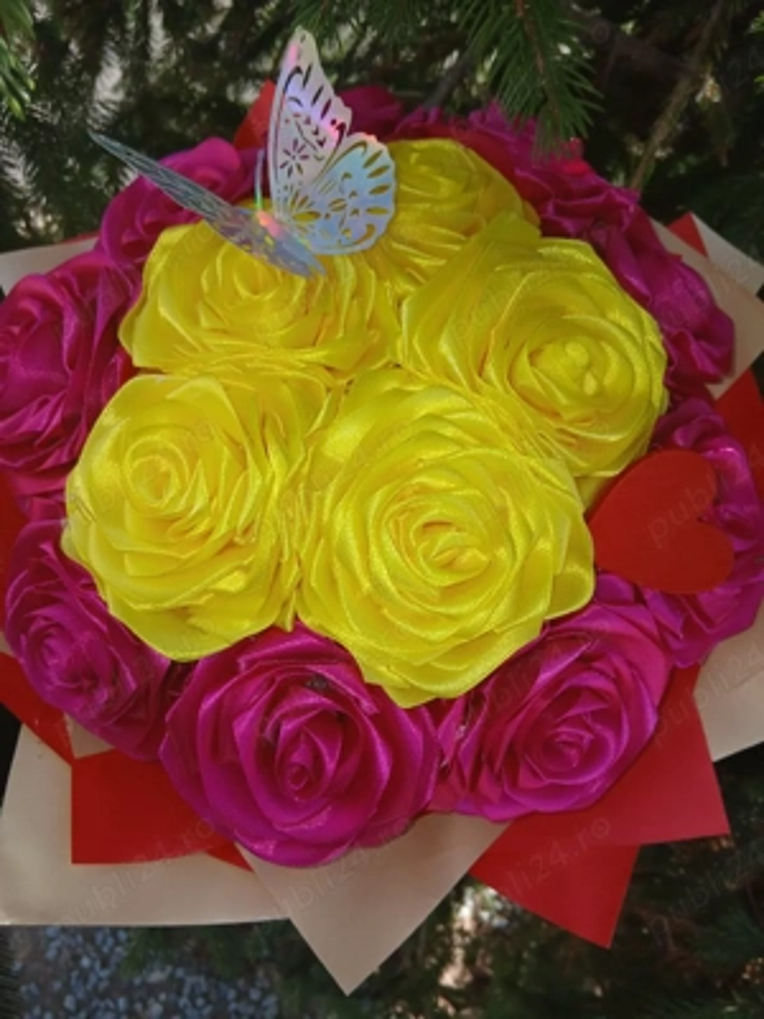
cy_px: 510
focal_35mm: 26
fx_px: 765
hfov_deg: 53.1
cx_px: 382
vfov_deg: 67.3
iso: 20
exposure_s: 1/114
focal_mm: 3.98
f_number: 1.8
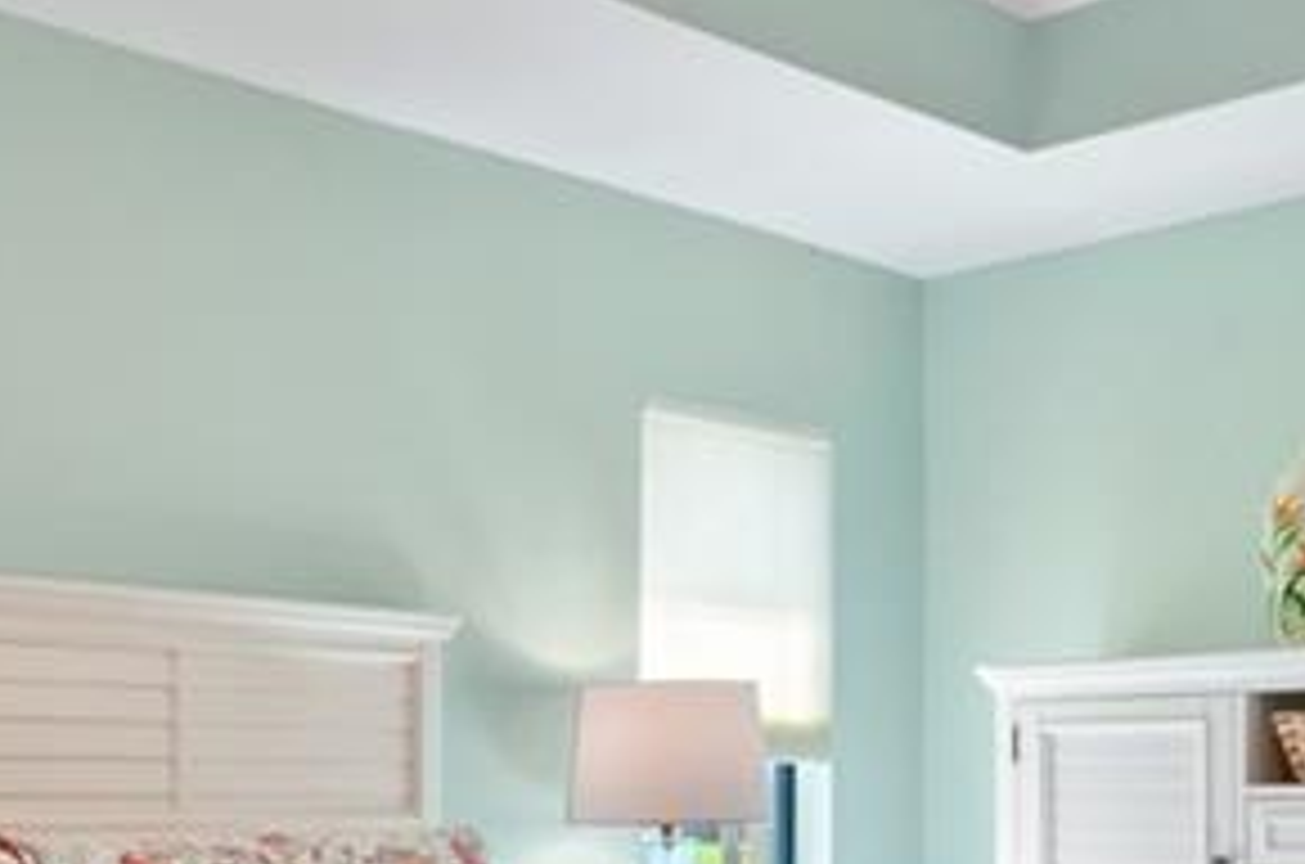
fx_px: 1917
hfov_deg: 36.6
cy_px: 871
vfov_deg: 24.2
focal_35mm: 53
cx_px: 306
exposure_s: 1/8
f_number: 6.3
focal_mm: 10
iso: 200
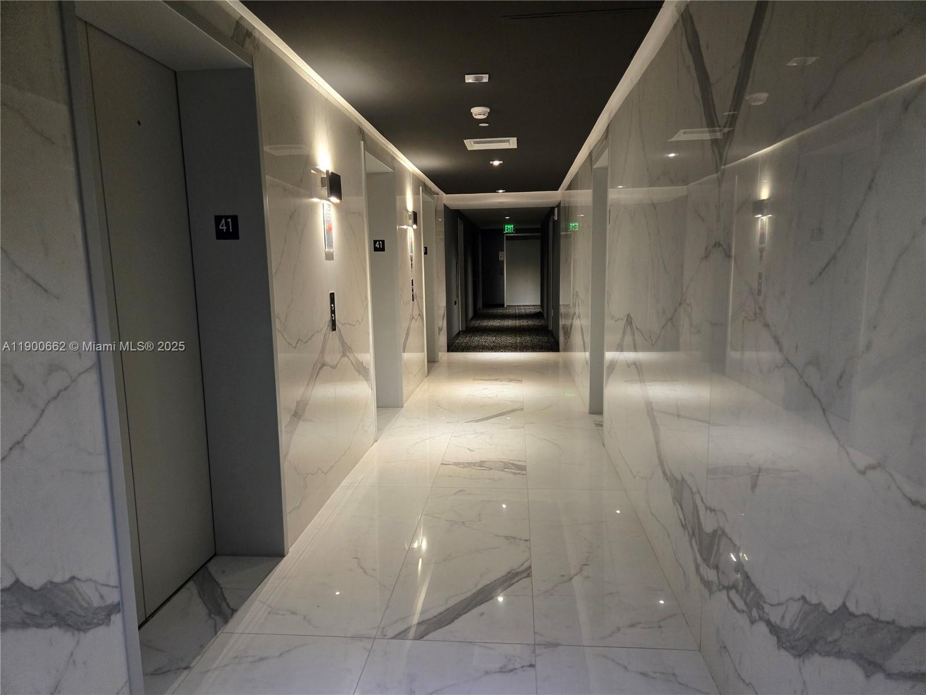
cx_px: 463
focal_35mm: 23
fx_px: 615
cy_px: 348
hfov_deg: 73.9
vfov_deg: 58.9
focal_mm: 5.4
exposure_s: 1/120
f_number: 1.8
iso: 800
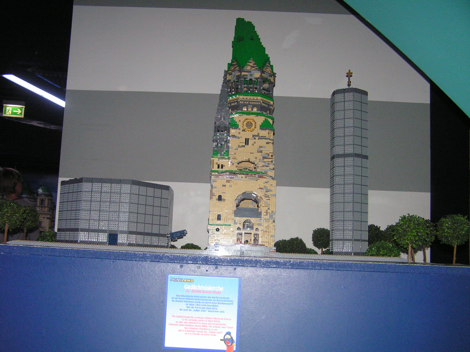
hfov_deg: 49.0
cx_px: 235
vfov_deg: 37.7
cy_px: 176
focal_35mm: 38
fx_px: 516
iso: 200
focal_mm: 6.3
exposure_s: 1/40
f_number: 2.8
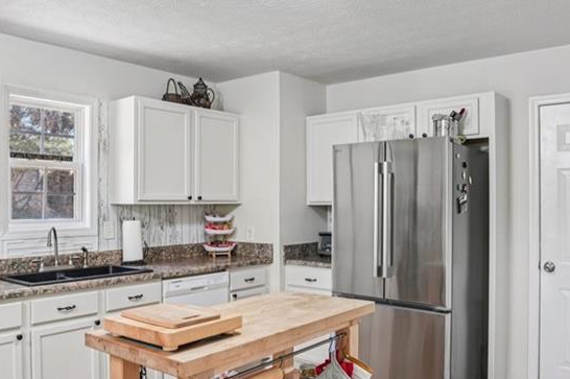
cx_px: 270
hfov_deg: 61.9
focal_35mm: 30
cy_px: 222
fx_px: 475
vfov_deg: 43.4
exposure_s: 1/4
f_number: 8
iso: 400
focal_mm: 16
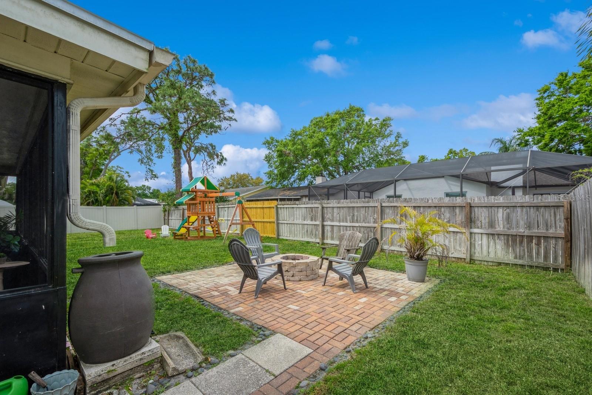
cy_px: 198
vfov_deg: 77.3
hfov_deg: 100.4
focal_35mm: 15
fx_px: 247
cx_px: 296
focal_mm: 10
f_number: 8
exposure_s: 1/400
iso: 200
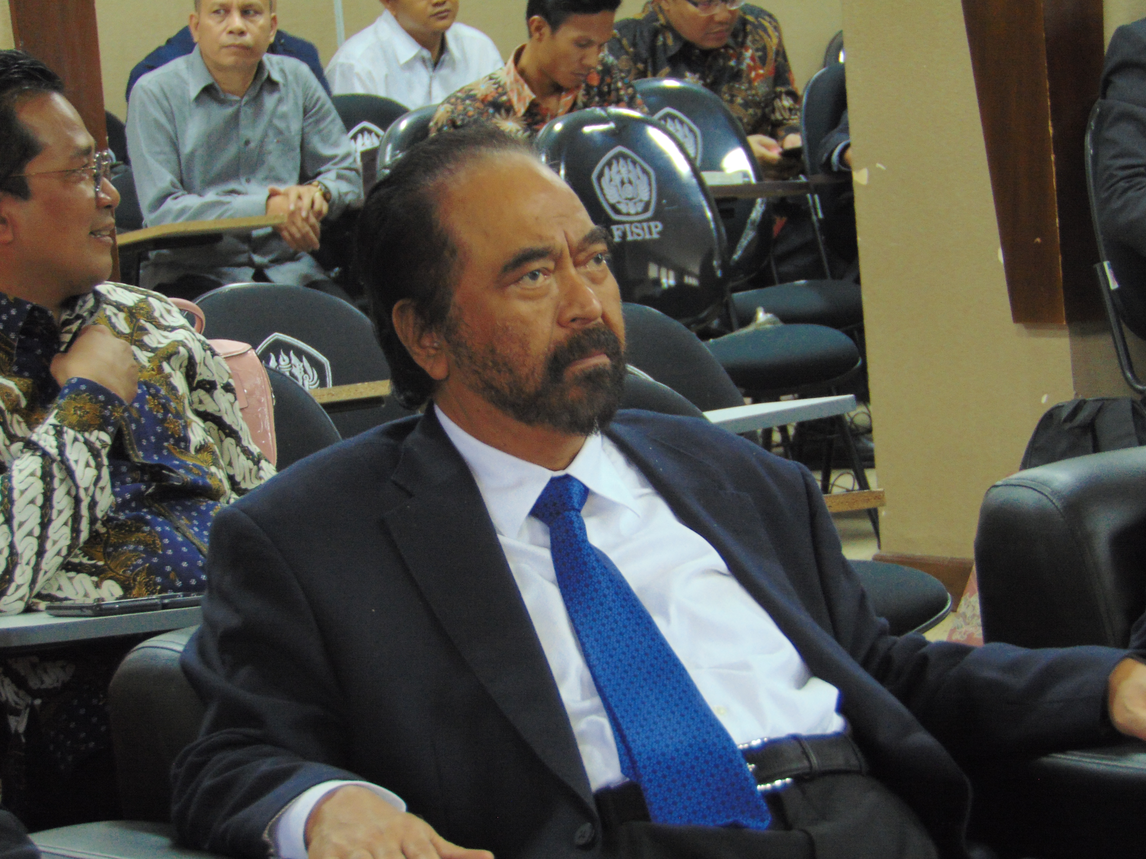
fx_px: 6721
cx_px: 573
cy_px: 430
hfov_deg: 9.7
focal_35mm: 203
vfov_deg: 7.3
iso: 200
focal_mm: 36.4
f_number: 4.1
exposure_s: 1/5
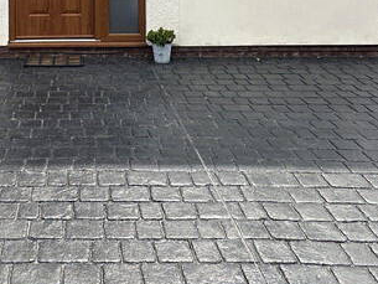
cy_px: -184
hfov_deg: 39.0
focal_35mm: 47
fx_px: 513
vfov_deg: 22.6
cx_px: 79
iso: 50
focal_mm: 2.22
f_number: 2.2
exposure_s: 1/1052
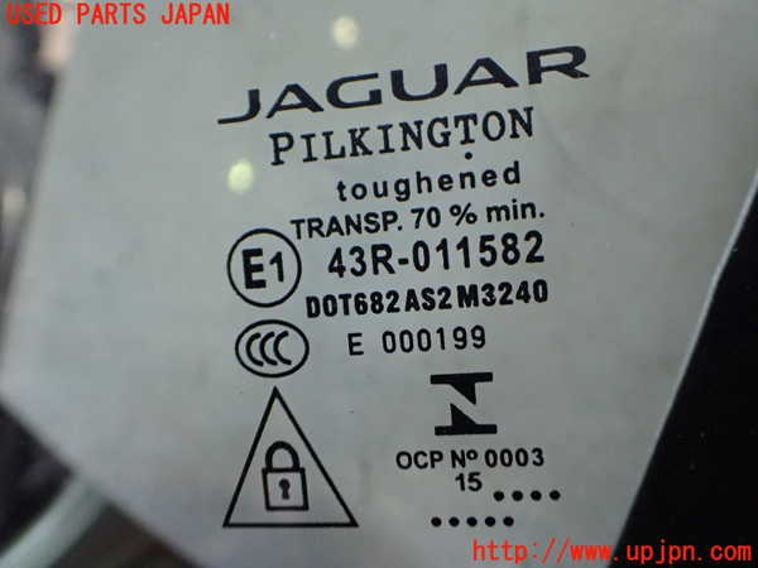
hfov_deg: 60.0
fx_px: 657
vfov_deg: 46.8
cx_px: 379
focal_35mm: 30
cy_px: 284
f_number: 2.3
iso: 640
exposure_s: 1/125
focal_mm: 5.4
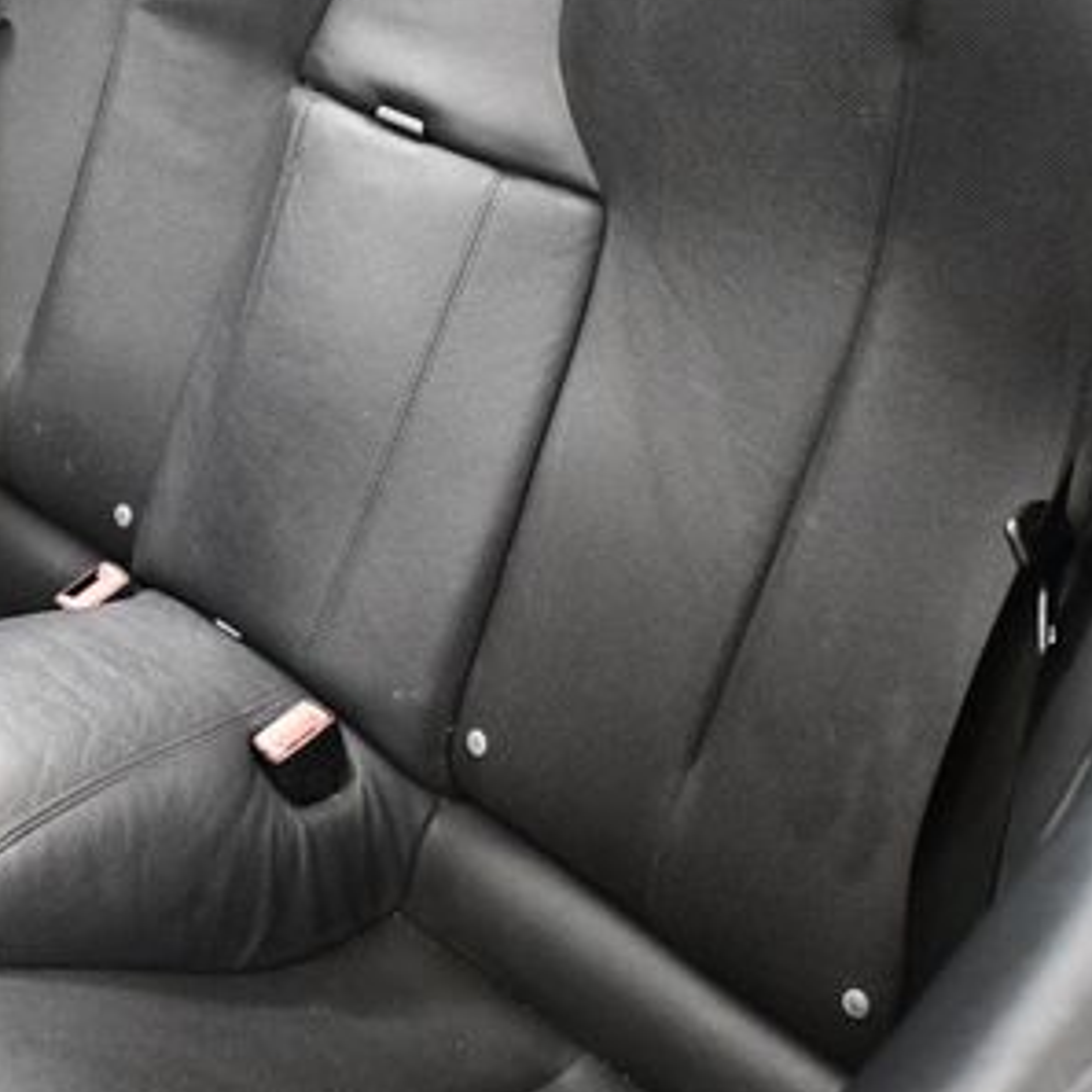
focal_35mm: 66
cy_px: 493
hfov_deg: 25.6
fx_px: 2356
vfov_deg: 26.1
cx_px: 188
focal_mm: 18
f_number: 3.5
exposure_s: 1/80
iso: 3200
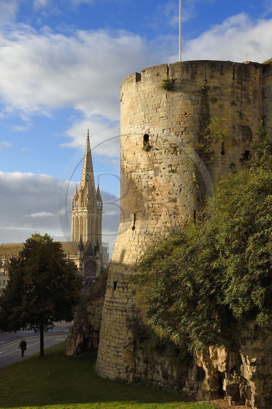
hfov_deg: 28.0
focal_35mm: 48
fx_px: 545
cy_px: 204
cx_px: 136
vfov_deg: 41.1
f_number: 11
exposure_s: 1/200
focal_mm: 48
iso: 200
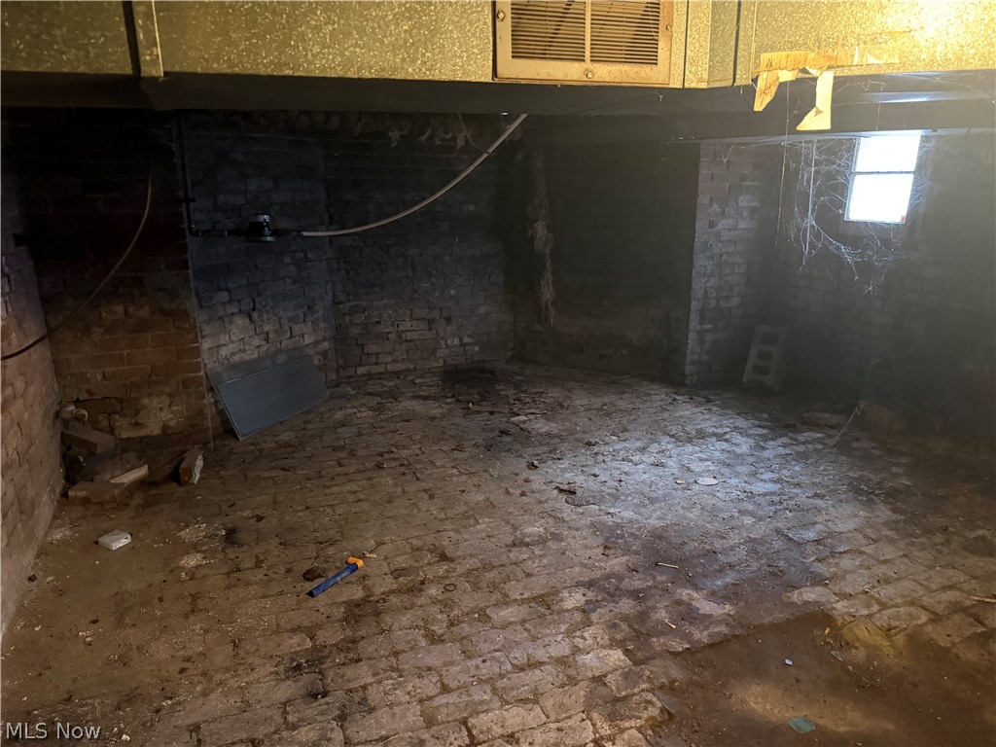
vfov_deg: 56.8
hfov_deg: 71.6
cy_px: 374
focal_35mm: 24
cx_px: 498
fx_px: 691
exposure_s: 1/30
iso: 1250
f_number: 1.78
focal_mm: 6.76
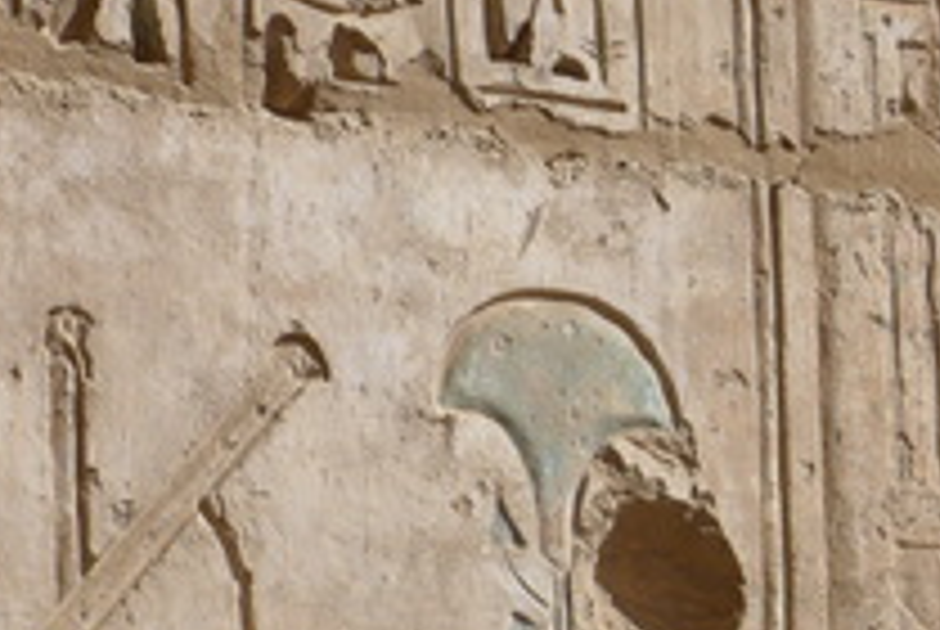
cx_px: 902
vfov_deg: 4.4
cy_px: 981
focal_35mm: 309
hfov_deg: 6.6
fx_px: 8080
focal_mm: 17.7
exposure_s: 1/1600
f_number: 3.5
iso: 80
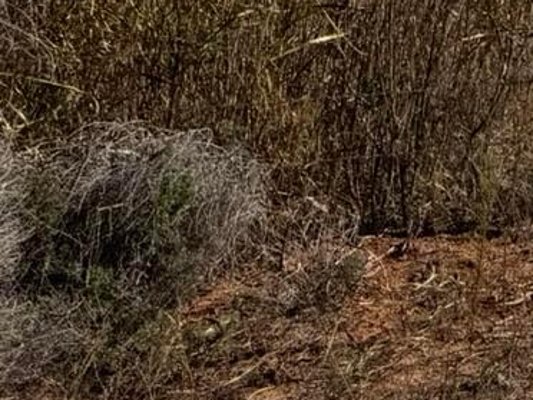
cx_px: 1055
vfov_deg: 9.7
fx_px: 2032
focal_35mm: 132
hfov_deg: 13.0
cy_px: -611
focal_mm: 6.76
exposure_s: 1/7937
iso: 80
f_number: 1.78
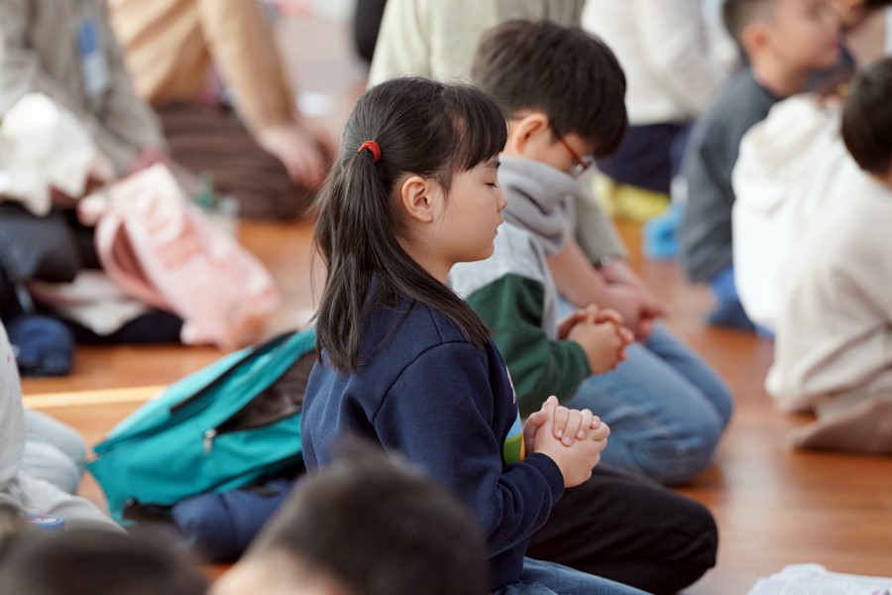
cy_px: 298
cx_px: 446
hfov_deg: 10.6
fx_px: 4807
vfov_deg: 7.1
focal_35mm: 194
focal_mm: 194
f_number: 4
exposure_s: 1/200
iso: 1250
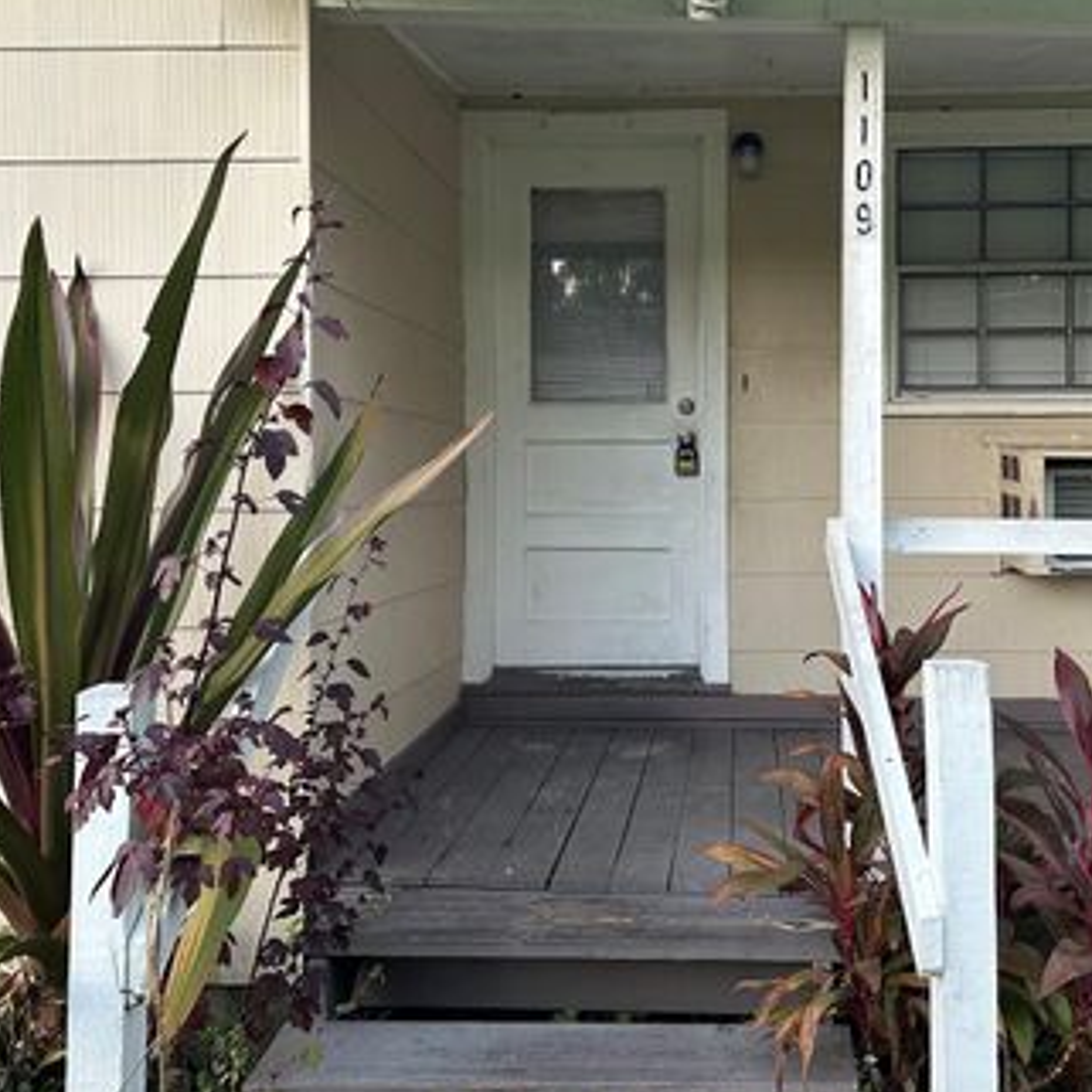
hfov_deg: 48.9
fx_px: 1178
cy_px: 468
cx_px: 725
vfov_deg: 49.6
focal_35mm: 33
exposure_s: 1/121
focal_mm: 6.86
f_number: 1.78
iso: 200
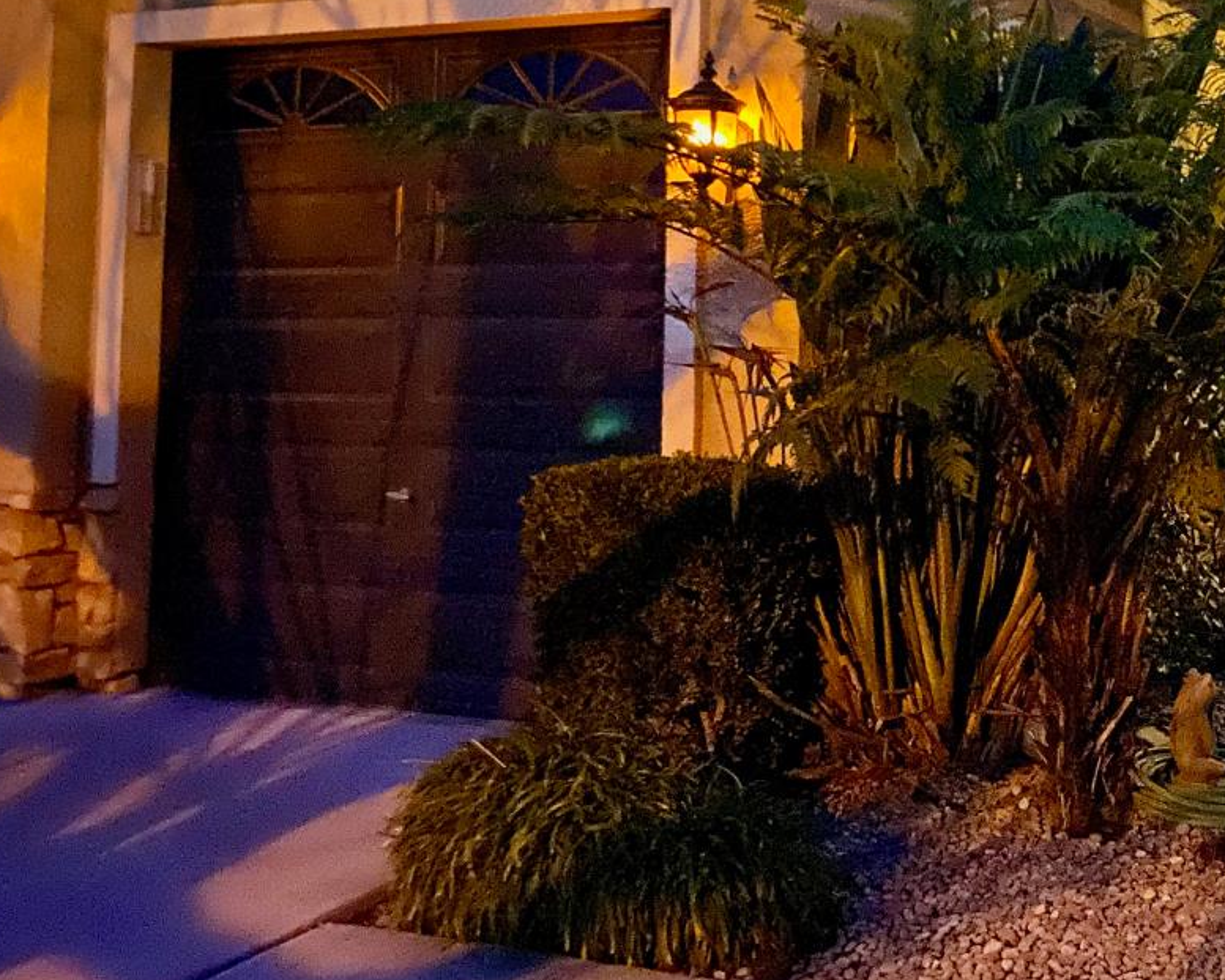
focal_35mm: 49
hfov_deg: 35.2
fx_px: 1777
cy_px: 191
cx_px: 1162
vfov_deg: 30.1
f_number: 1.8
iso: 800
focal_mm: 4.25
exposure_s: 1/4
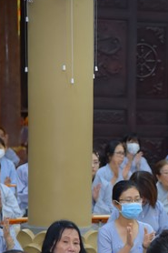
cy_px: 268
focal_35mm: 199
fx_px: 1395
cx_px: 188
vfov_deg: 10.2
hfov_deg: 6.9
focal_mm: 85
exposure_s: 1/100
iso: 1250
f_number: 4
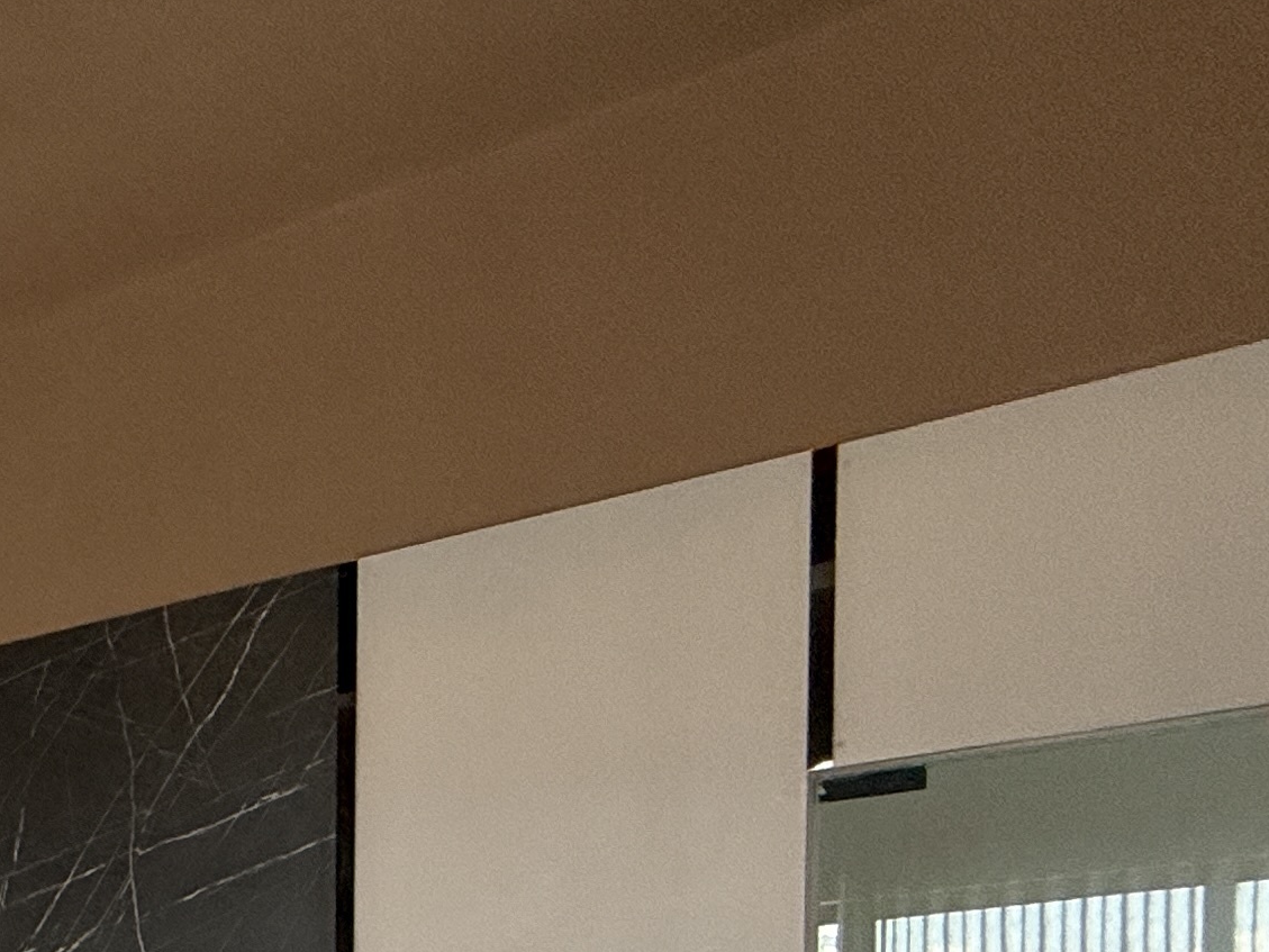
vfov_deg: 24.9
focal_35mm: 50
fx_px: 1833
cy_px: 1270
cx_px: -991
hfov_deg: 22.6
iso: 125
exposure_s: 1/99
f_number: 2.2
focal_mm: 2.22
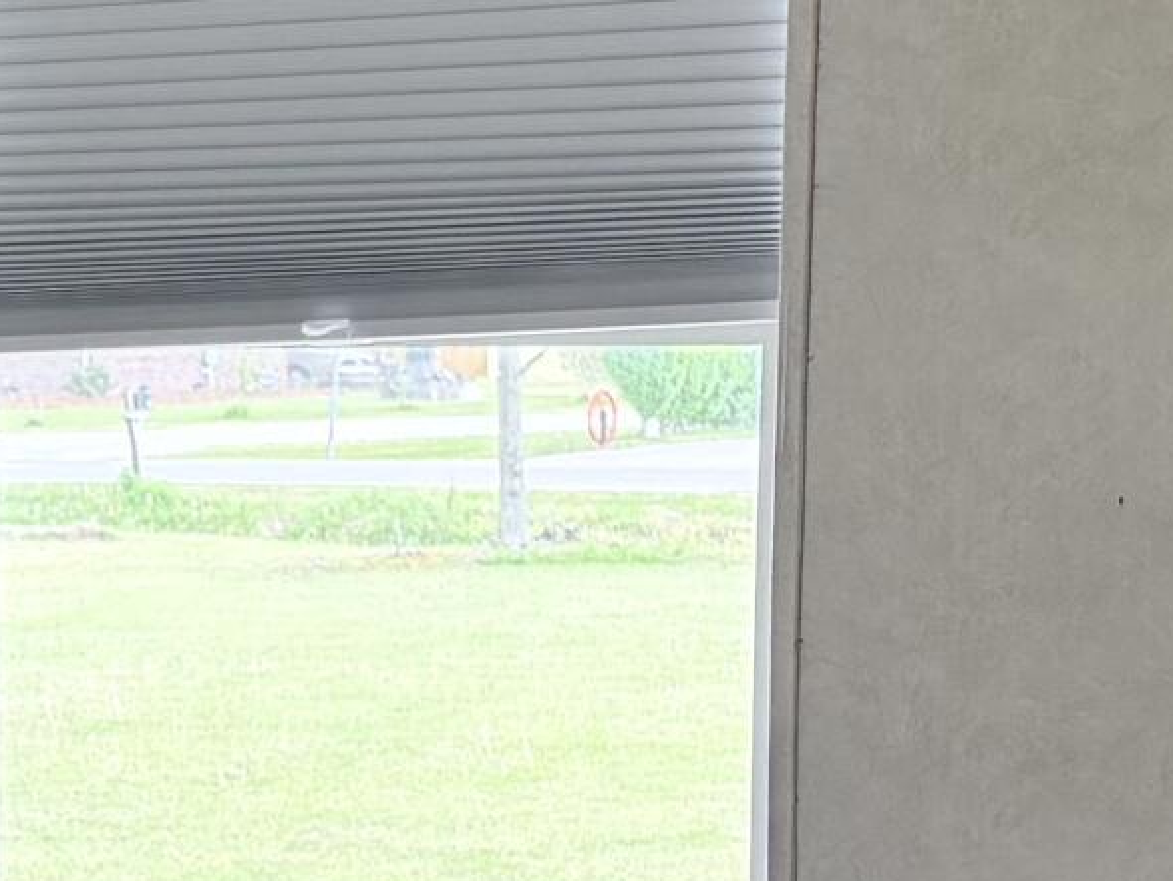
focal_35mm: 122
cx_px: -111
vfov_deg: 12.1
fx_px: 4136
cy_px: 790
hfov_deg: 15.7
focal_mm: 6.76
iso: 160
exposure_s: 1/224
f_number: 1.78
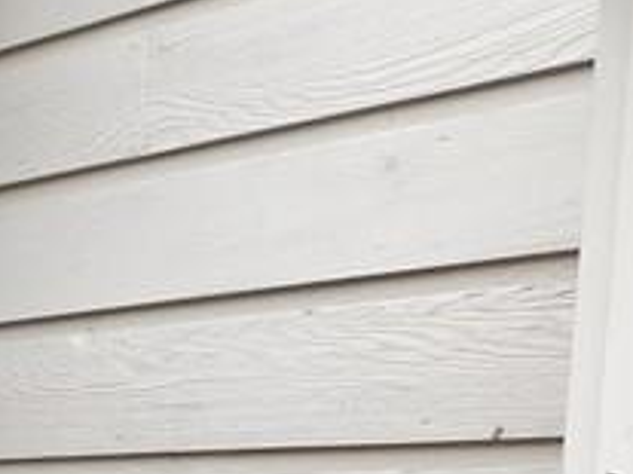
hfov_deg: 13.6
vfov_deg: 12.6
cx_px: -789
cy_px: 621
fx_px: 2083
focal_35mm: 114
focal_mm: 4
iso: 125
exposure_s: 1/80
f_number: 3
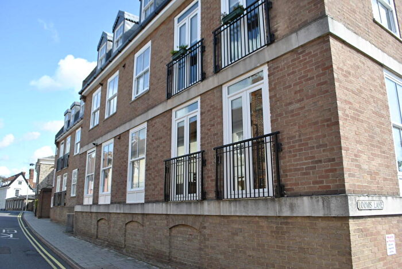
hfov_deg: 67.3
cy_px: 134
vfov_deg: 48.0
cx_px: 201
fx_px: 302
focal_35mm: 27
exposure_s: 1/200
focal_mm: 18
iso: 100
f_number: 7.1
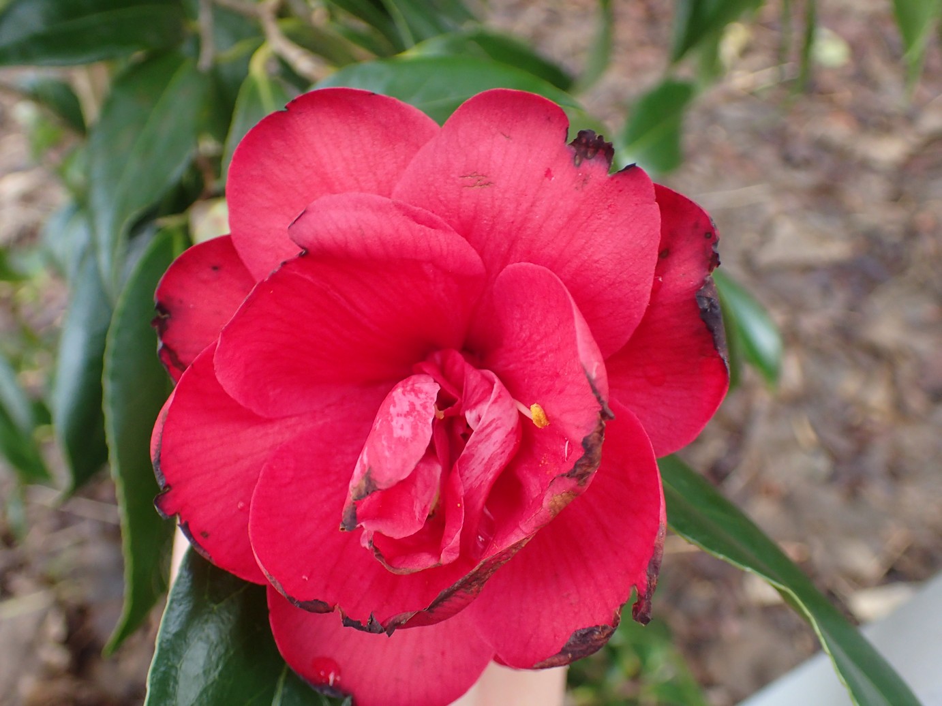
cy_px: 353
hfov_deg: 52.6
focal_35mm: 35
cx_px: 471
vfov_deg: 40.7
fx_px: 952
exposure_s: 1/125
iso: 250
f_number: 2.6
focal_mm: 6.42
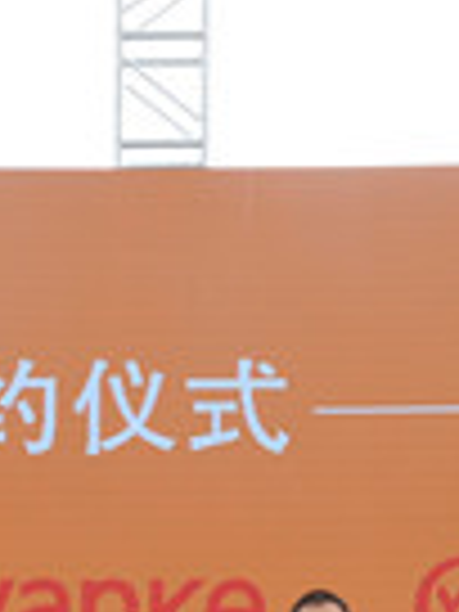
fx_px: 2758
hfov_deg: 9.5
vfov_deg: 12.4
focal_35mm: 156
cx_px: 130
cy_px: 709
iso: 200
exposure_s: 1/80
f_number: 8
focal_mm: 38
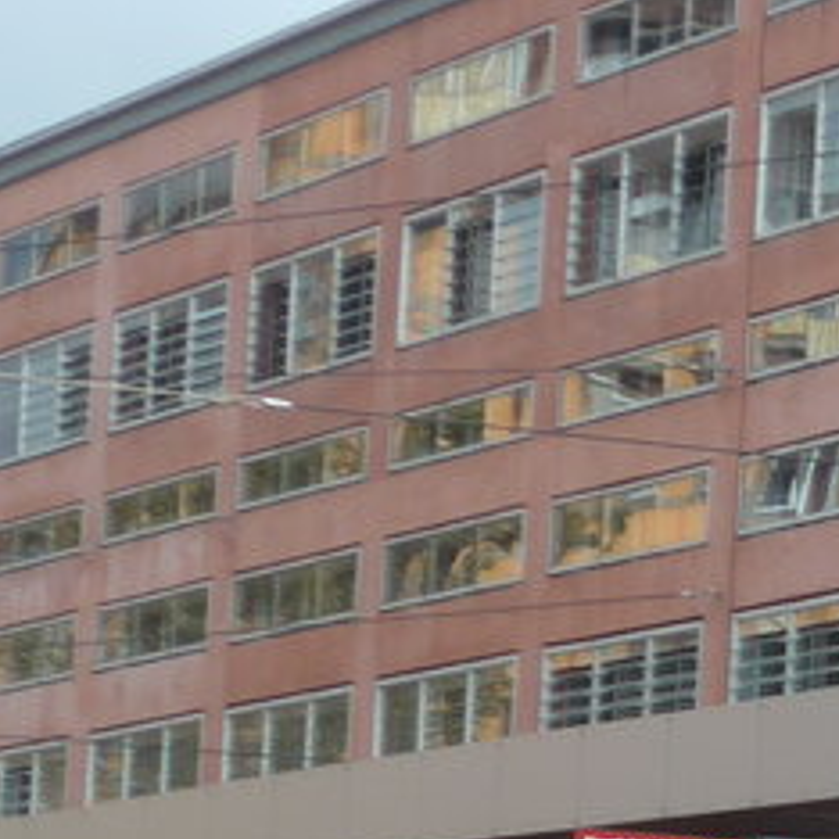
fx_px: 7705
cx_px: 2087
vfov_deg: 6.2
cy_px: 1065
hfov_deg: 6.0
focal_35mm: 281
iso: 80
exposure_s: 1/400
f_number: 3.7
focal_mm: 12.7
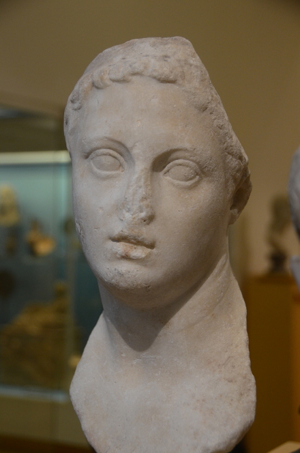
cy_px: 226
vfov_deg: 28.1
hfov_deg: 18.8
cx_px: 150
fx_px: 904
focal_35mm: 72
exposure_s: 1/100
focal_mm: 48
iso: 1000
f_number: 5
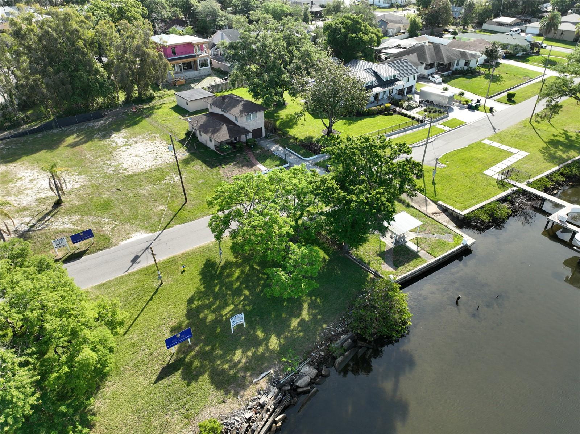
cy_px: 217
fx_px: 402
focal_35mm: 24
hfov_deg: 71.6
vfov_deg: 56.8
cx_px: 290
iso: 110
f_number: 2.8
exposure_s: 1/800
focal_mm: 12.29
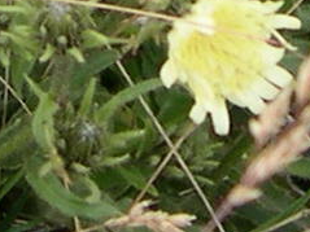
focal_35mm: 270
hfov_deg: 7.3
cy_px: -417
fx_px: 2417
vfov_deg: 5.2
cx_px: -32
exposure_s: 1/339
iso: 100
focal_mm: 8
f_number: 2.8
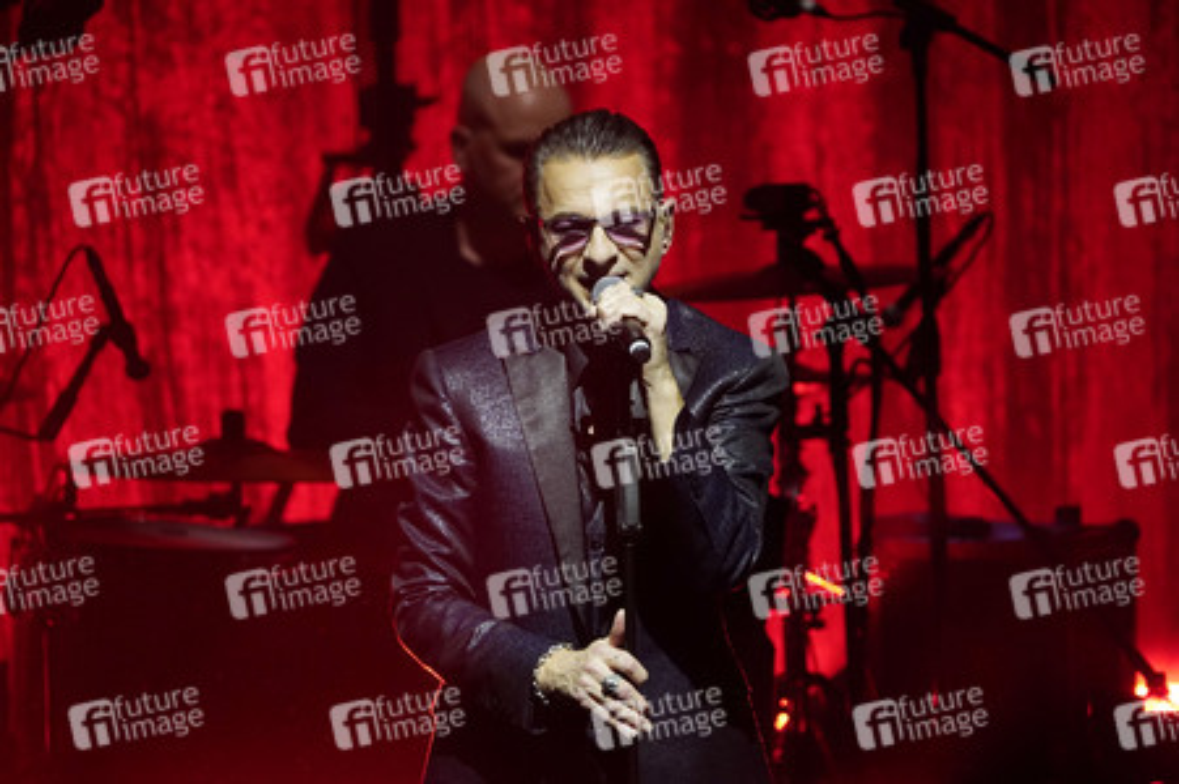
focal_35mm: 559
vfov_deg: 2.5
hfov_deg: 3.7
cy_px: 392
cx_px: 590
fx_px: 18293
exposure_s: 1/320
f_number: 6.3
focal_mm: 559
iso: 4000
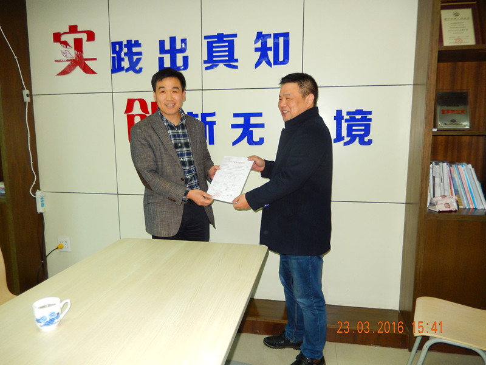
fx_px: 351
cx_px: 243
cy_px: 182
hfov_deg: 69.4
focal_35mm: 25
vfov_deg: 54.9
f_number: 3.4
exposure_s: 1/30
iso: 250
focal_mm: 4.5
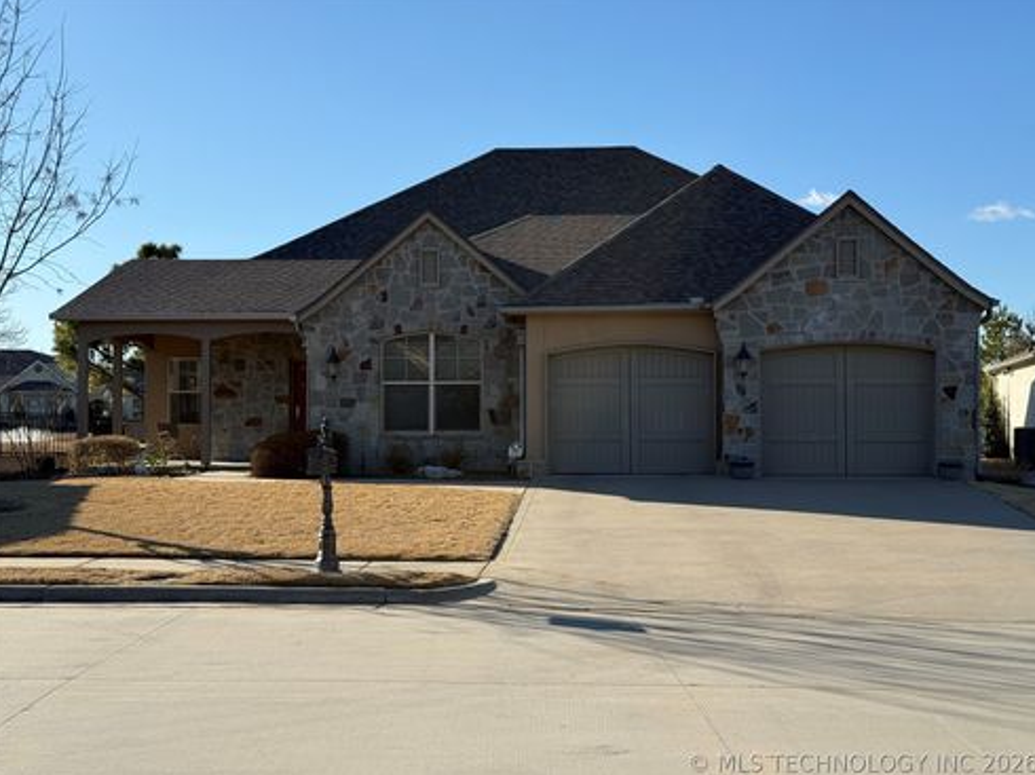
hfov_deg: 38.9
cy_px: 385
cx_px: 515
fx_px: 1464
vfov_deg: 29.7
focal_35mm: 49
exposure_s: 1/4587
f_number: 1.78
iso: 80
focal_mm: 6.76
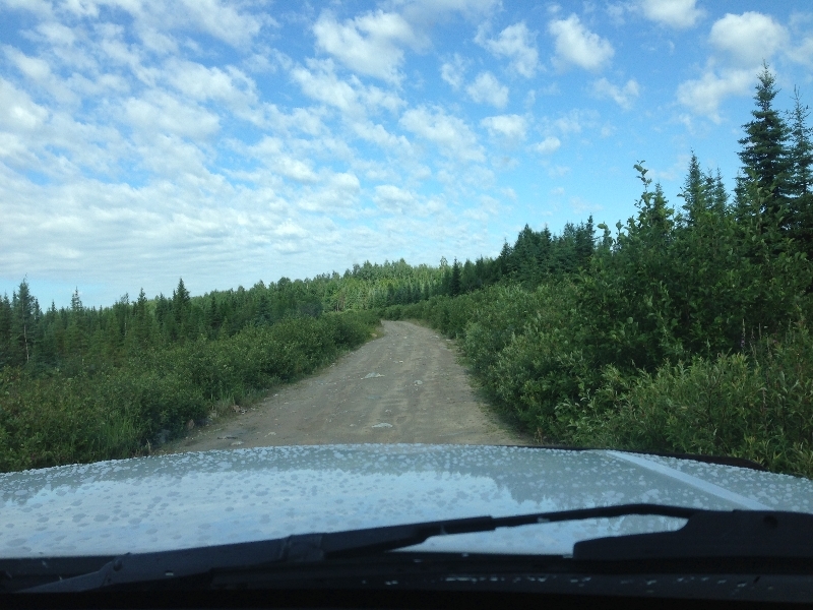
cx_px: 406
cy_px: 305
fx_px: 775
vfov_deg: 42.9
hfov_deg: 55.4
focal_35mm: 33
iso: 50
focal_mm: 4.13
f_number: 2.4
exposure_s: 1/861
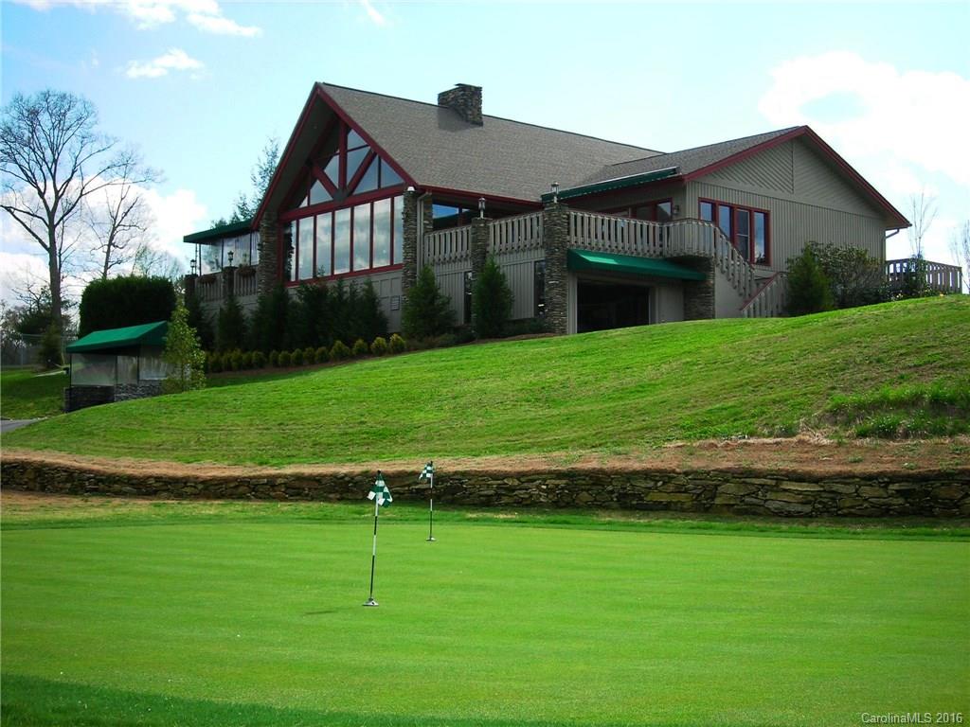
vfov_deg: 30.9
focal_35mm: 47
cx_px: 485
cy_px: 364
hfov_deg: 40.4
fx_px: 1317
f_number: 3.4
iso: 50
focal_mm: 7.8
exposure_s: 1/390
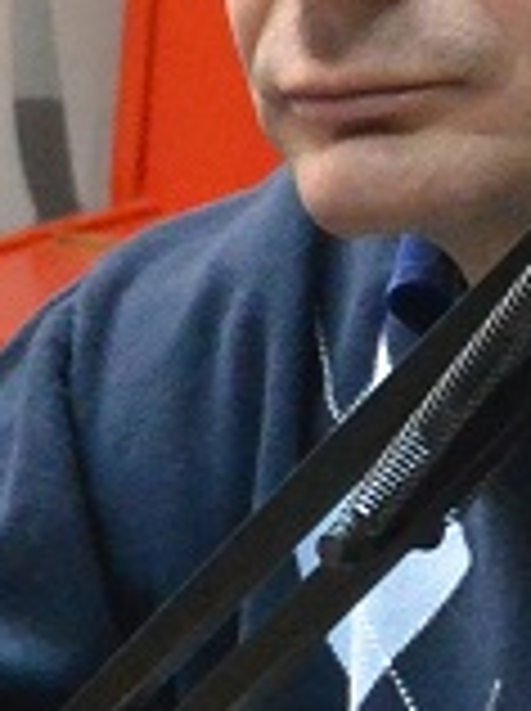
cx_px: -464
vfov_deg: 5.5
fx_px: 7404
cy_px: 308
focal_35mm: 361
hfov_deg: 4.1
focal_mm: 27.5
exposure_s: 1/60
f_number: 5.6
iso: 2800
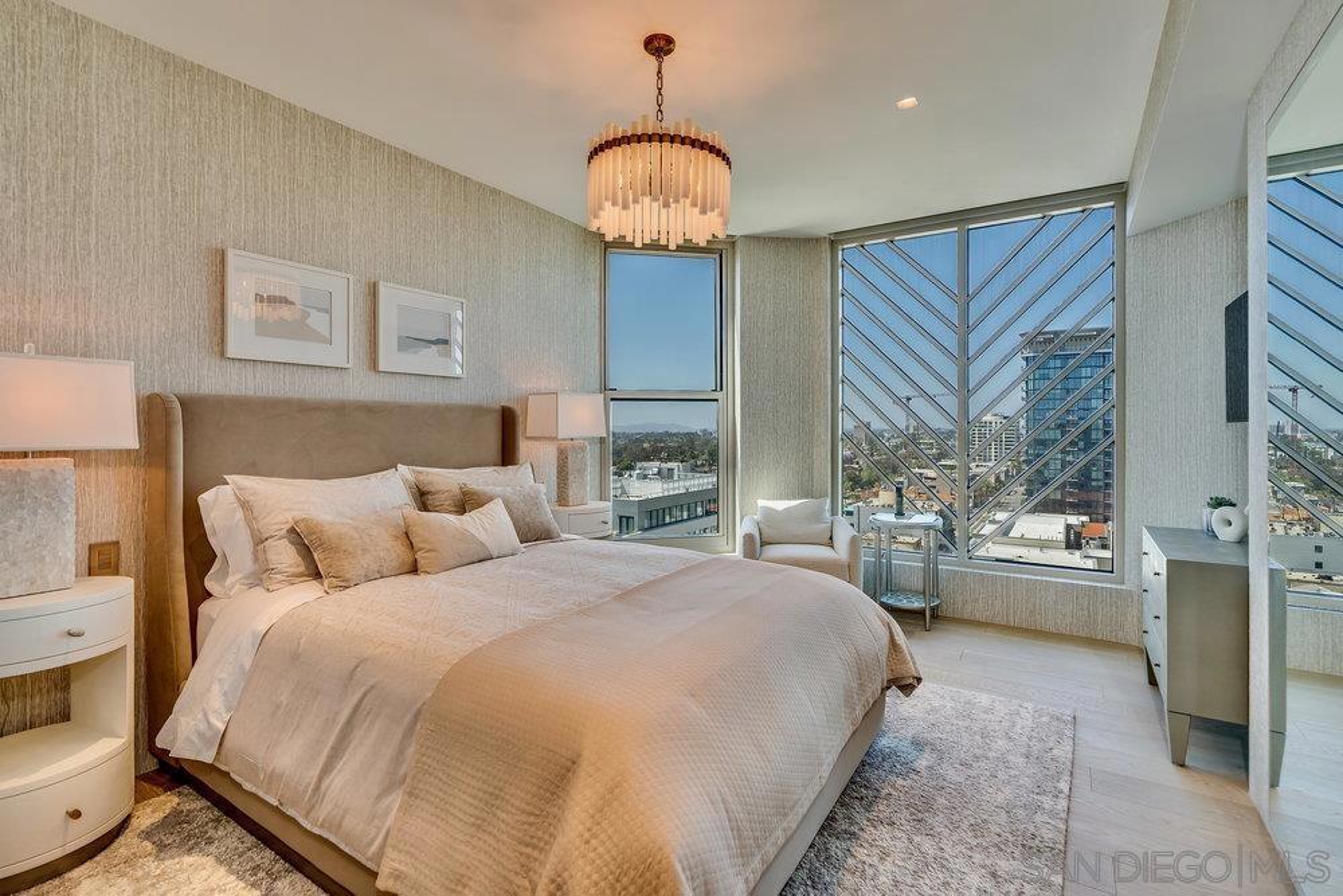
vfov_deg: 73.8
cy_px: 448
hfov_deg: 96.7
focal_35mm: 16
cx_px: 672
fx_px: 597
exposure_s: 1/200
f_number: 5.6
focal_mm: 16
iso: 125
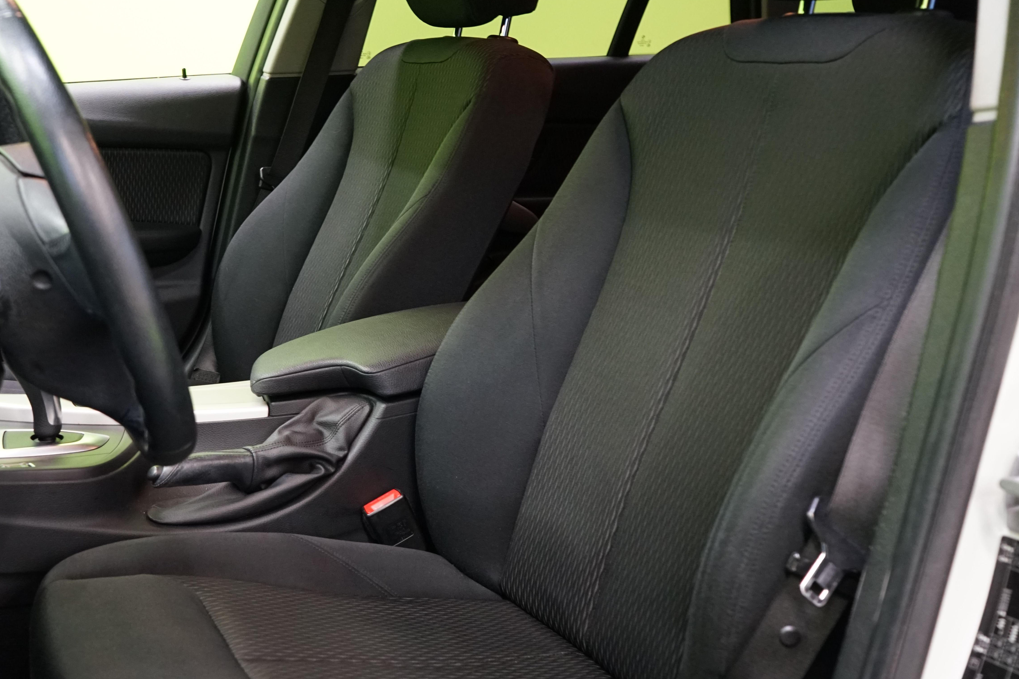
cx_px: 353
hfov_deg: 46.8
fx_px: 1160
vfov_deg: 32.6
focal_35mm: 41
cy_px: 385
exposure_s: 1/15
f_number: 5.6
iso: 2500
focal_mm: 31
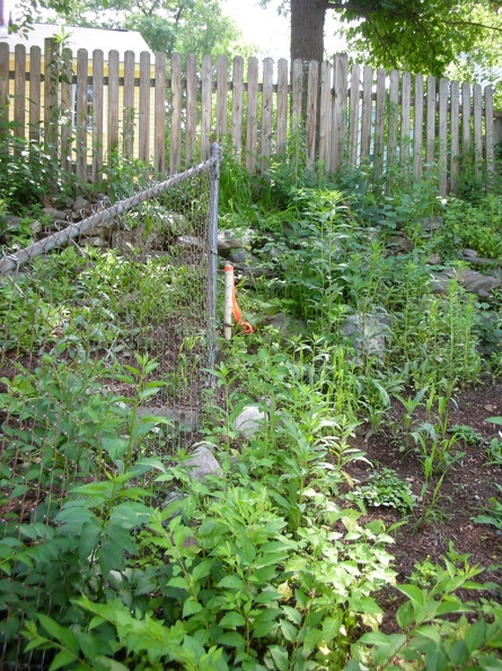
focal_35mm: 35
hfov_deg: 40.7
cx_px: 251
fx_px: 677
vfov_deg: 52.6
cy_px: 336
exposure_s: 1/55
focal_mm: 5.8
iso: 50
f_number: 2.8
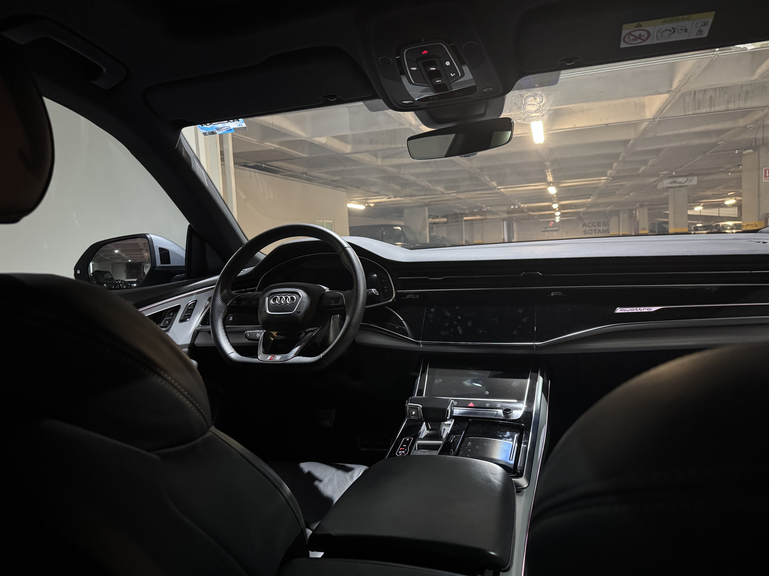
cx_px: 384
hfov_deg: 71.6
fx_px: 533
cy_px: 288
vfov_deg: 56.8
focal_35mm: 24
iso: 800
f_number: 1.78
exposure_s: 1/30
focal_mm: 6.76
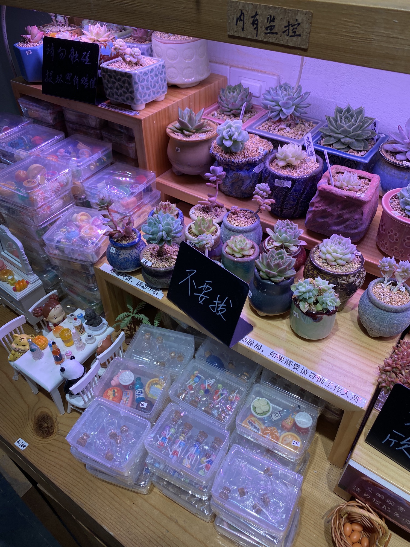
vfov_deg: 67.3
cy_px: 274
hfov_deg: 53.1
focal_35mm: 26
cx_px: 205
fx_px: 411
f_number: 1.8
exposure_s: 1/263
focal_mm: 4.25
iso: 32
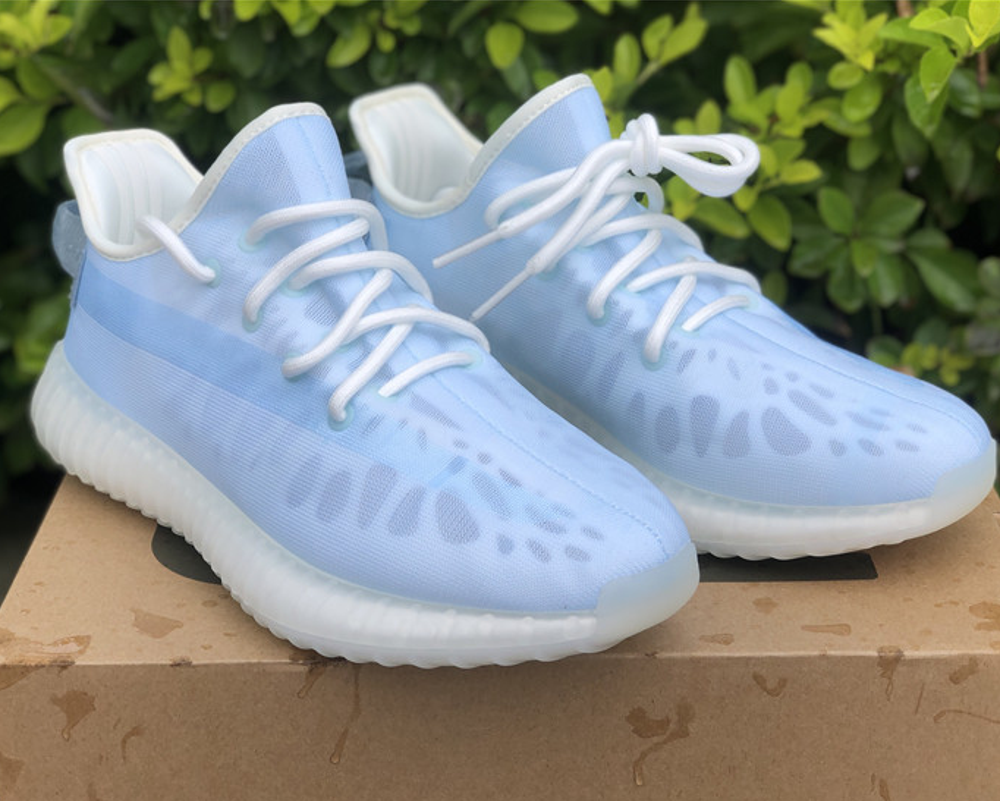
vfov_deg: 27.6
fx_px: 1628
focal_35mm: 55
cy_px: 405
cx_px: 515
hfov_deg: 34.1
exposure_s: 1/242
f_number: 2.4
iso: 16
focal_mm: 6
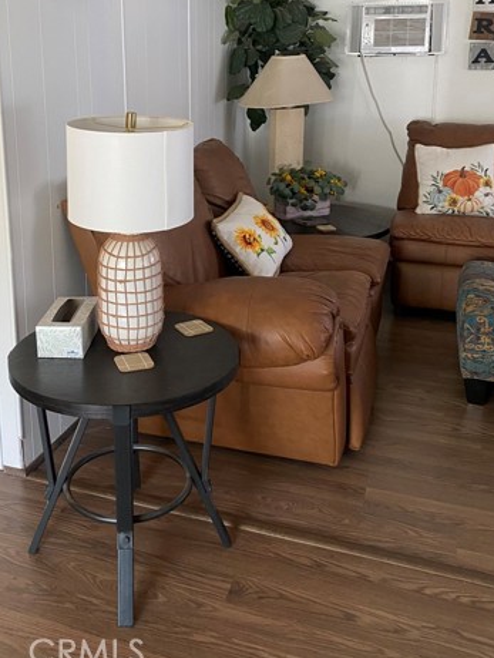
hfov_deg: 39.3
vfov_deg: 50.4
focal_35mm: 36
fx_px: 684
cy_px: 216
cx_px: 171
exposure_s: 1/60
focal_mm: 4.25
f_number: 1.8
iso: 160
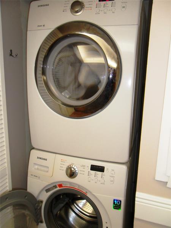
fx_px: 184
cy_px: 114
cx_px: 86
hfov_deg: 49.7
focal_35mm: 28
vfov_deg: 63.4
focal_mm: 5
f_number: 3.4
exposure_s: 1/45
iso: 320
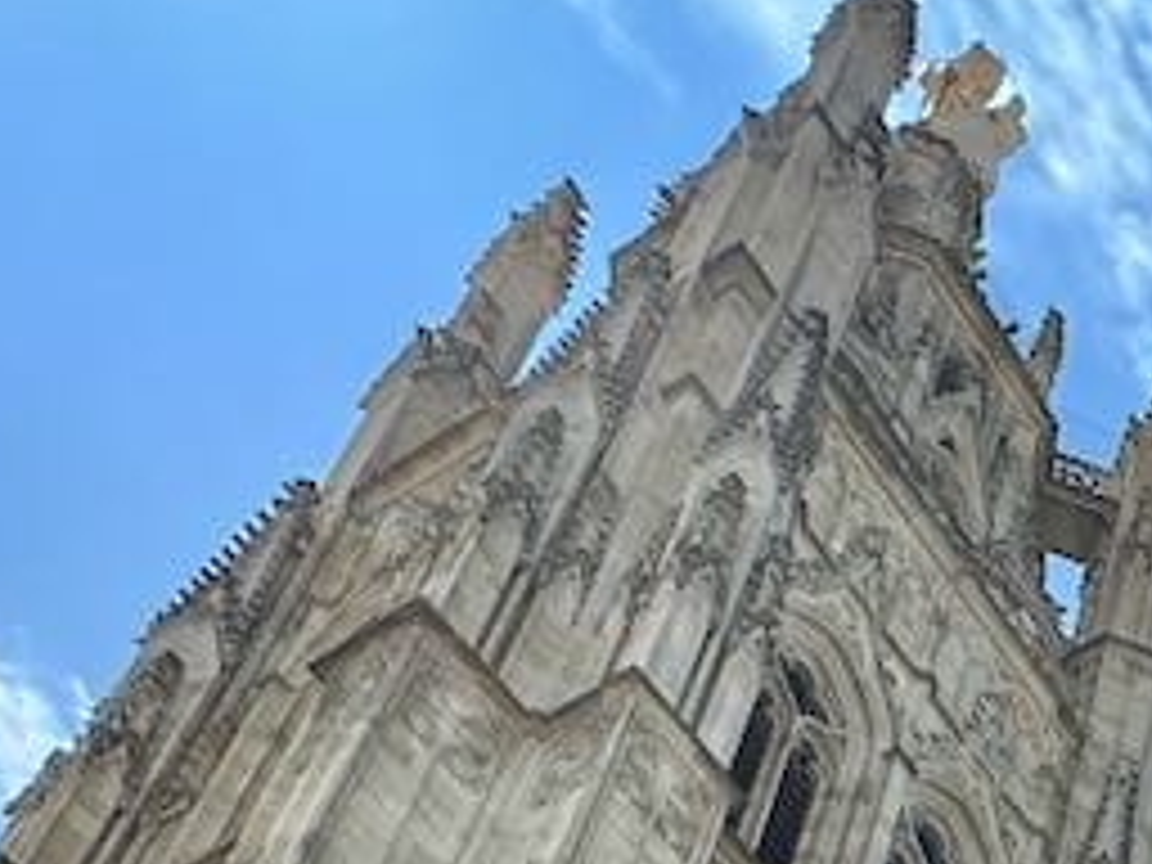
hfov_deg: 22.0
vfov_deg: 14.3
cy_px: 2066
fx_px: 2330
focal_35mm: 70
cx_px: 1822
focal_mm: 2.22
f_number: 2.2
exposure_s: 1/1420
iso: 50
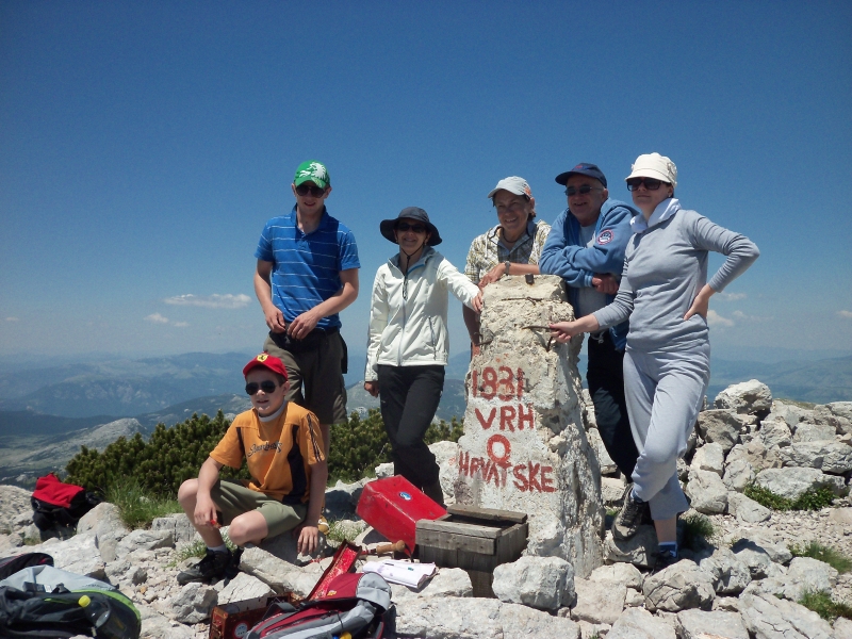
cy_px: 320
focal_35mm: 34
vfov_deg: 41.8
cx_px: 426
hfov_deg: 54.0
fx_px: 837
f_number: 8.8
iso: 80
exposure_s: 1/320
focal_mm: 5.7
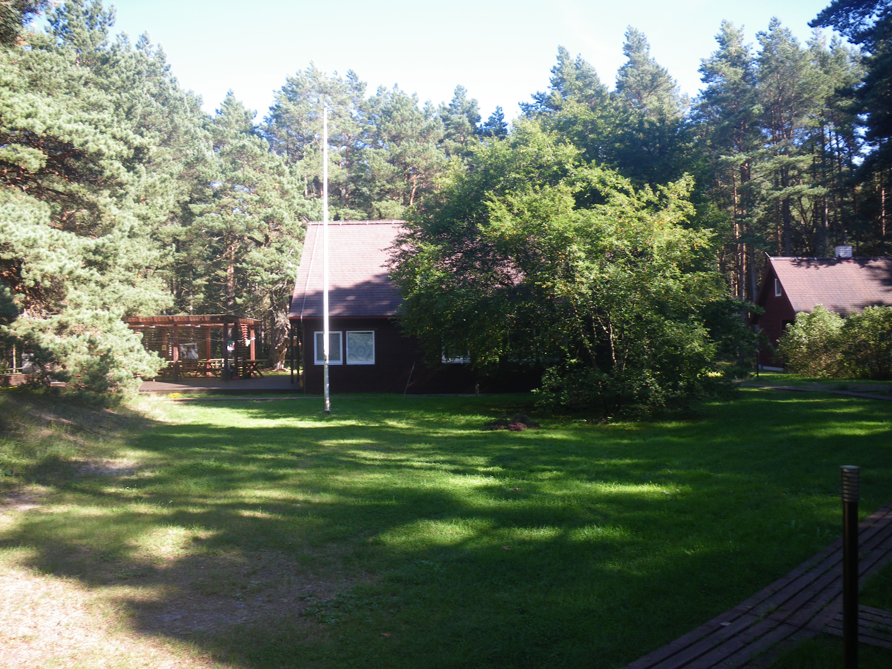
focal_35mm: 28
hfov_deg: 63.4
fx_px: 722
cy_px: 334
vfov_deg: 49.7
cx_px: 446
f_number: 3.5
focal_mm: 5
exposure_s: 1/60
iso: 50
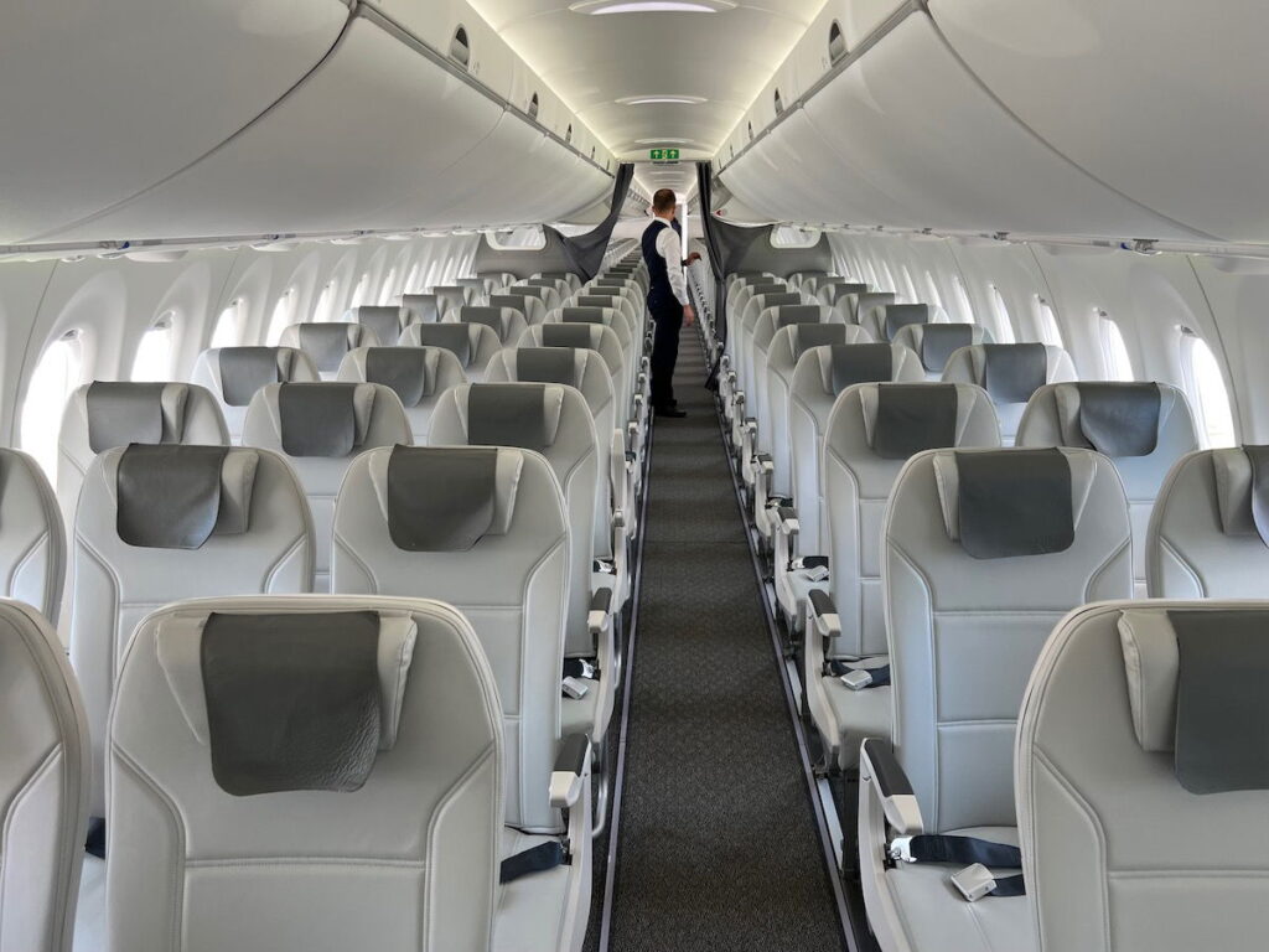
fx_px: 953
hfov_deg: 67.3
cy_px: 476
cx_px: 634
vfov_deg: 53.1
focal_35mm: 26
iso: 50
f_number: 1.5
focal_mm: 5.7
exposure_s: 1/121
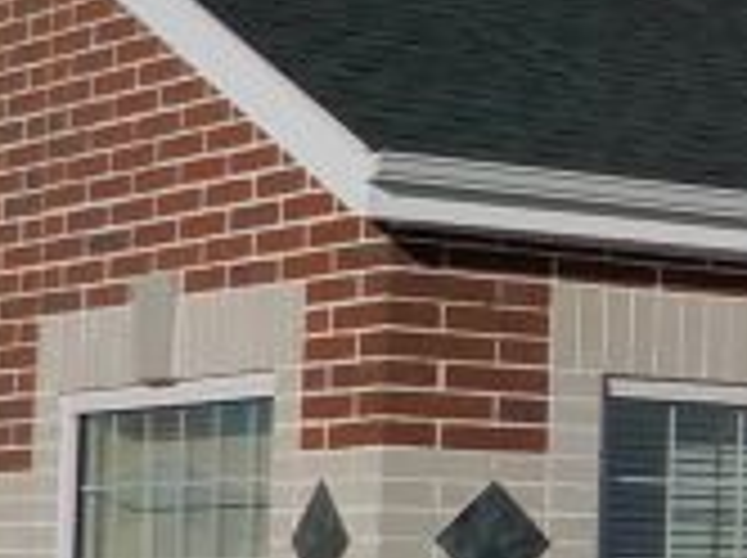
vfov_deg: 10.2
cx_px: 1678
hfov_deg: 11.6
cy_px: 432
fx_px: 3125
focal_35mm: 145
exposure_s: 1/1000
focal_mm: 4.1
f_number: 6.6
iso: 125
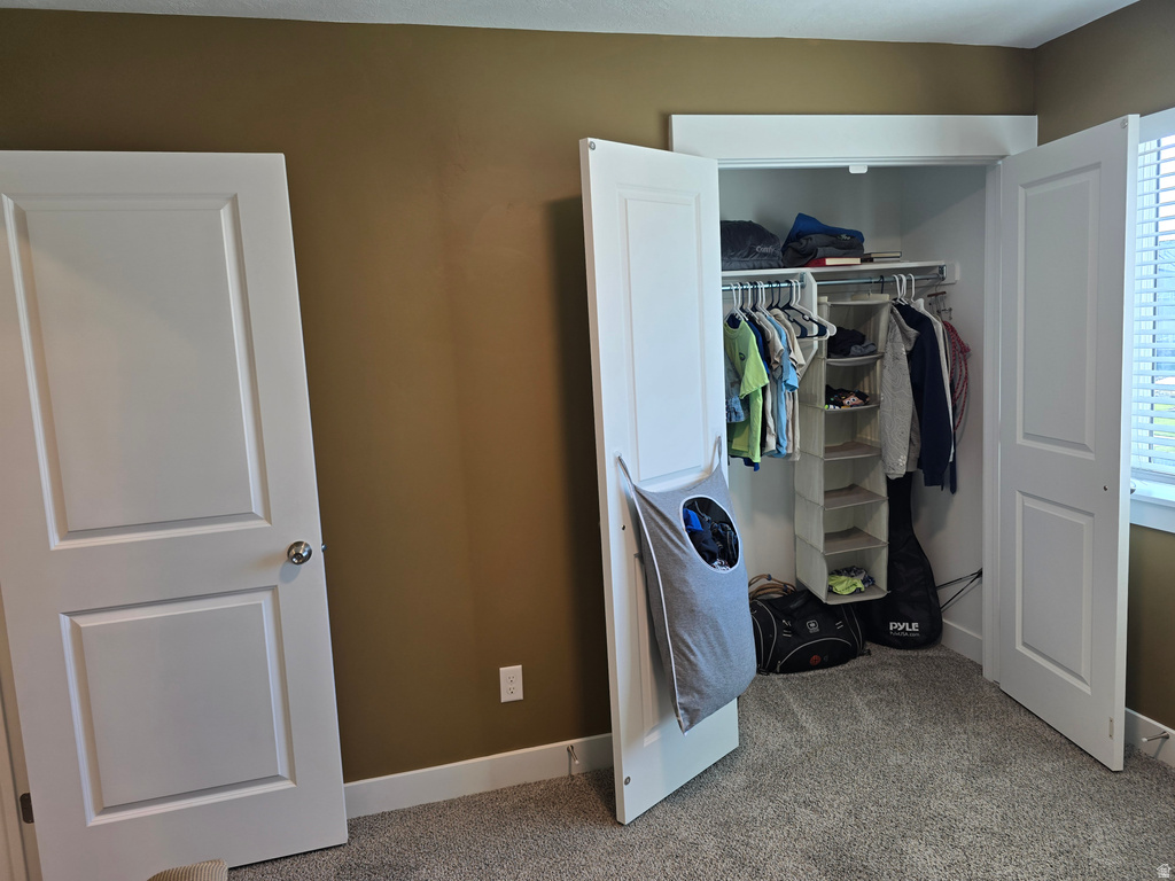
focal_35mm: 23
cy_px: 440
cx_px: 588
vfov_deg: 58.9
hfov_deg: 73.9
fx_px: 781
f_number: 1.7
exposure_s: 1/120
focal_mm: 6.3
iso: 50
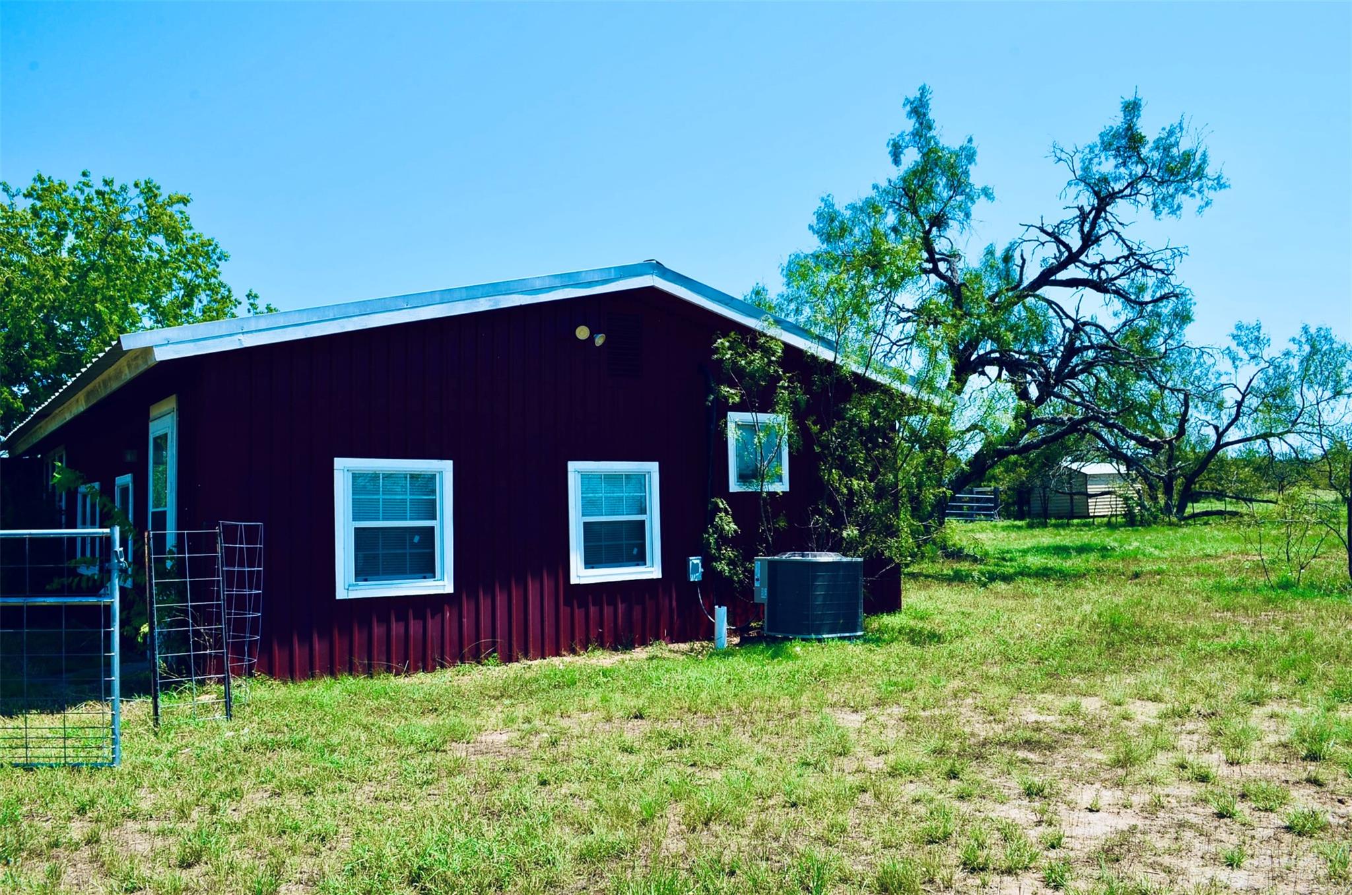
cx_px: 676
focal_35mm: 27
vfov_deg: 47.7
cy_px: 448
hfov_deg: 67.5
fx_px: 1012
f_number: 11
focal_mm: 18
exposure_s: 1/125
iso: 140
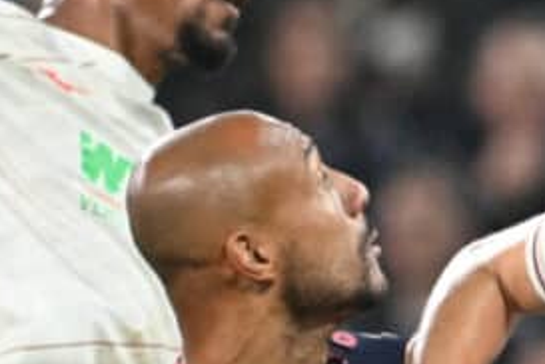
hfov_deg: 1.8
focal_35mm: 1173
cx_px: 824
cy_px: 698
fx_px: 17757
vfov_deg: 1.2
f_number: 2.8
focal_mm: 300
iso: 1600
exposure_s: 1/1000
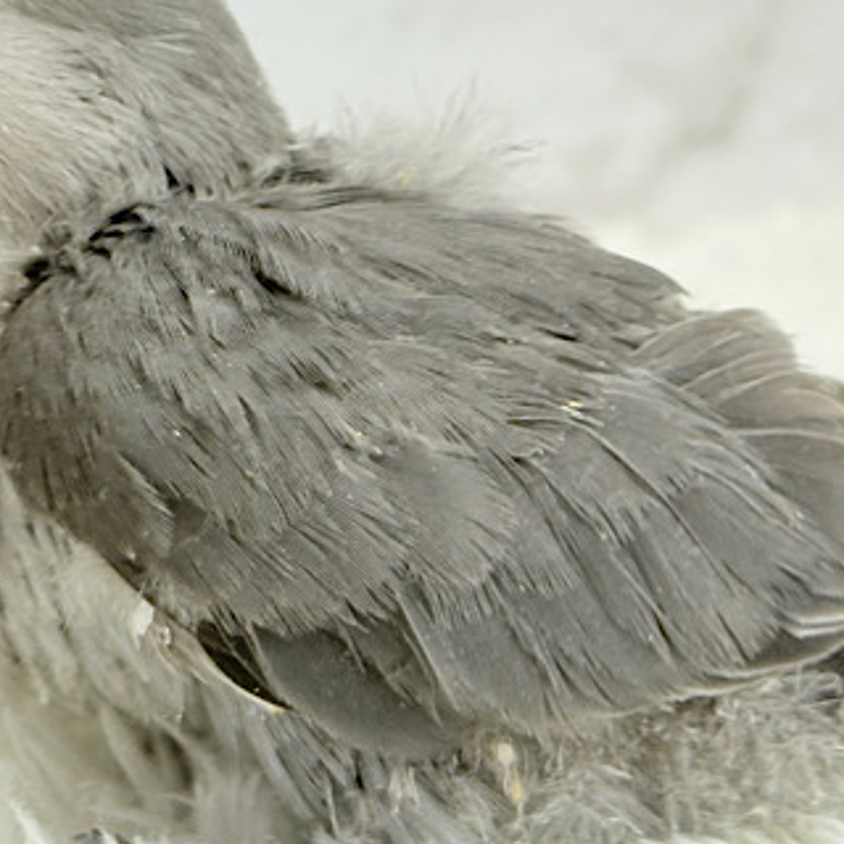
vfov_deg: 18.9
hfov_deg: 18.8
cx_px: 306
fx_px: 2538
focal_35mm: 92
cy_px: 327
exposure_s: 1/50
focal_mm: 5.96
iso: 50
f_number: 1.6
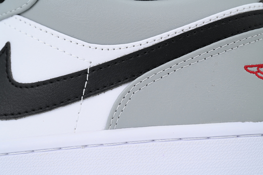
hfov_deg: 21.7
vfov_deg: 14.6
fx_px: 687
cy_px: 88
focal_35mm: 94
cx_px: 132
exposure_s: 1/100
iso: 400
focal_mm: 94
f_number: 10
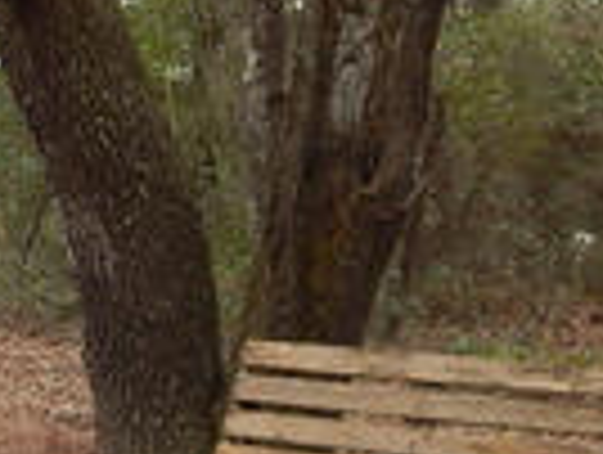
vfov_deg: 14.0
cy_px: 409
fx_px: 1832
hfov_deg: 17.6
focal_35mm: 105
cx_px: -171
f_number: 3
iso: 125
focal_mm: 4
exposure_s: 1/200
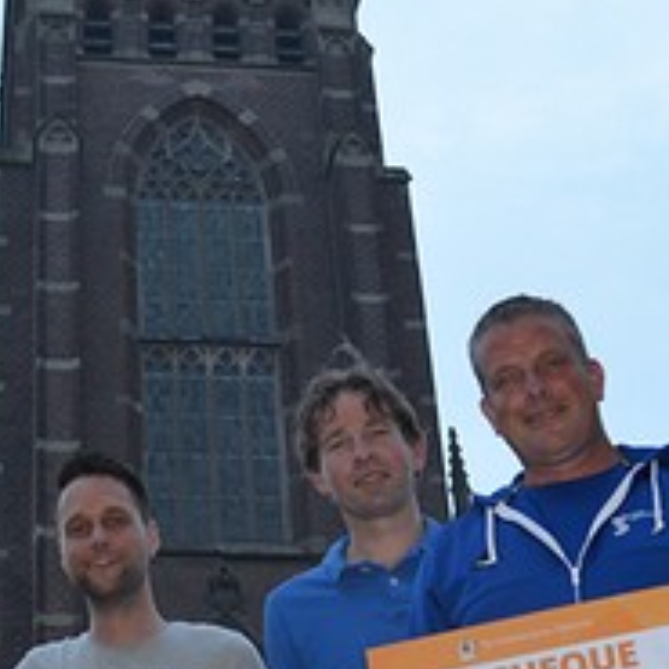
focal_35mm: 88
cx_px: 148
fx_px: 1924
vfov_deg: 19.7
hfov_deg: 19.5
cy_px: 385
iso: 400
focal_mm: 20
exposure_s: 1/60
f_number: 3.8
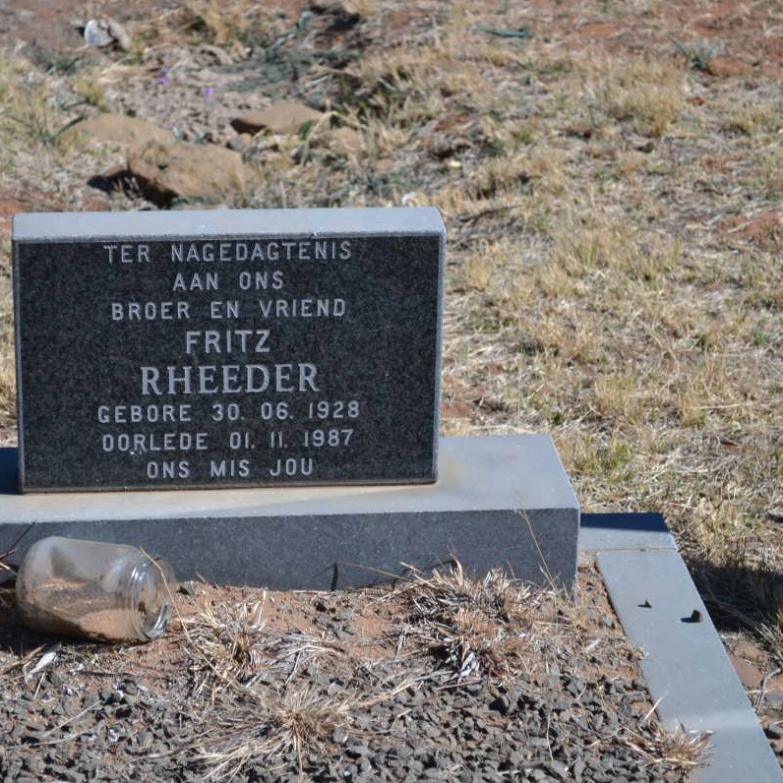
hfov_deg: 16.5
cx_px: 305
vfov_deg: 16.5
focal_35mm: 106
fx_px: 2703
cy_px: 392
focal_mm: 55
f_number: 5.6
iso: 110
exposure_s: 1/125
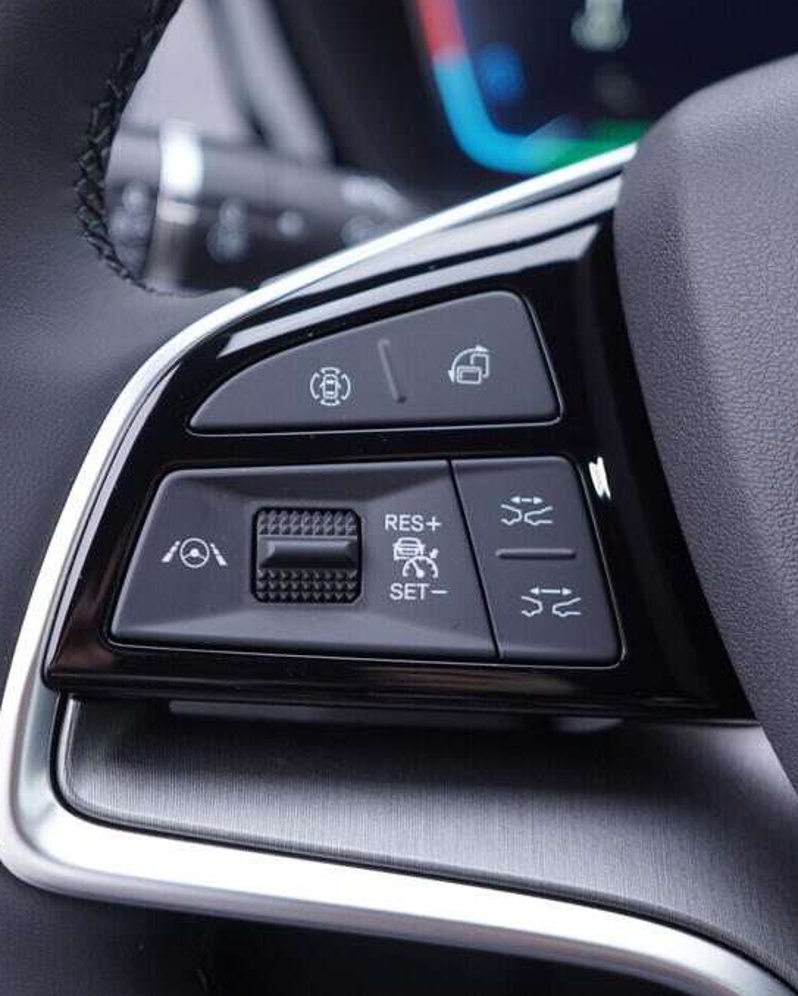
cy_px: 496
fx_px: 1505
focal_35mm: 51
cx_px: 439
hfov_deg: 29.7
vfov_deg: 36.6
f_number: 2.8
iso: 160
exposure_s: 1/40
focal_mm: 24
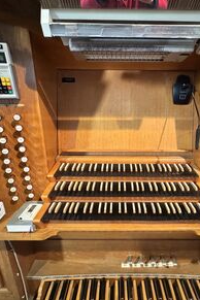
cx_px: 120
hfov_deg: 61.4
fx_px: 167
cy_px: 147
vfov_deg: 84.0
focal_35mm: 20
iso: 1250
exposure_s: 1/50
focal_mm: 2.22
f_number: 2.2
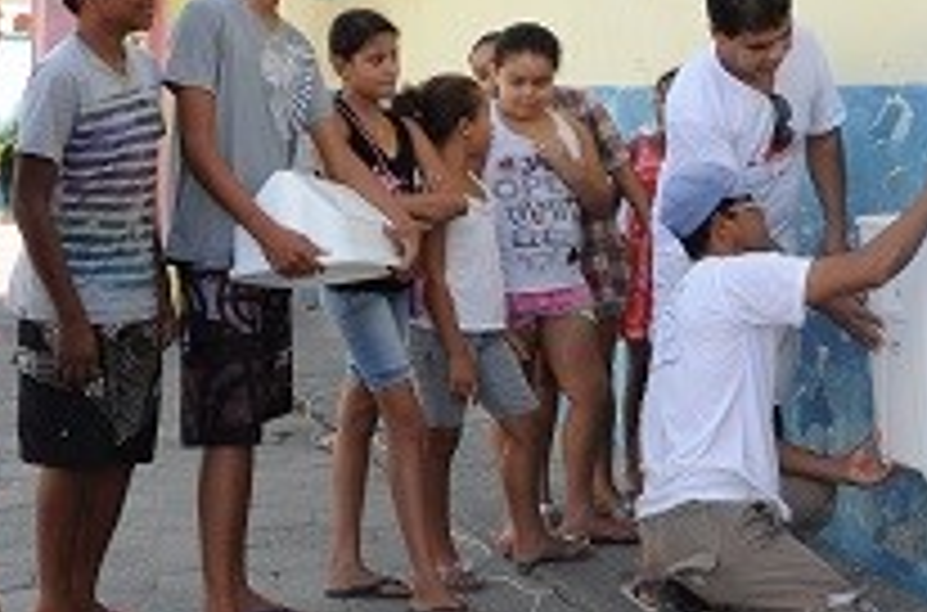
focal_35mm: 73
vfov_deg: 18.5
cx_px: 652
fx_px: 1878
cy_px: 295
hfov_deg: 27.5
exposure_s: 1/80
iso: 400
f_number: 13
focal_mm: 21
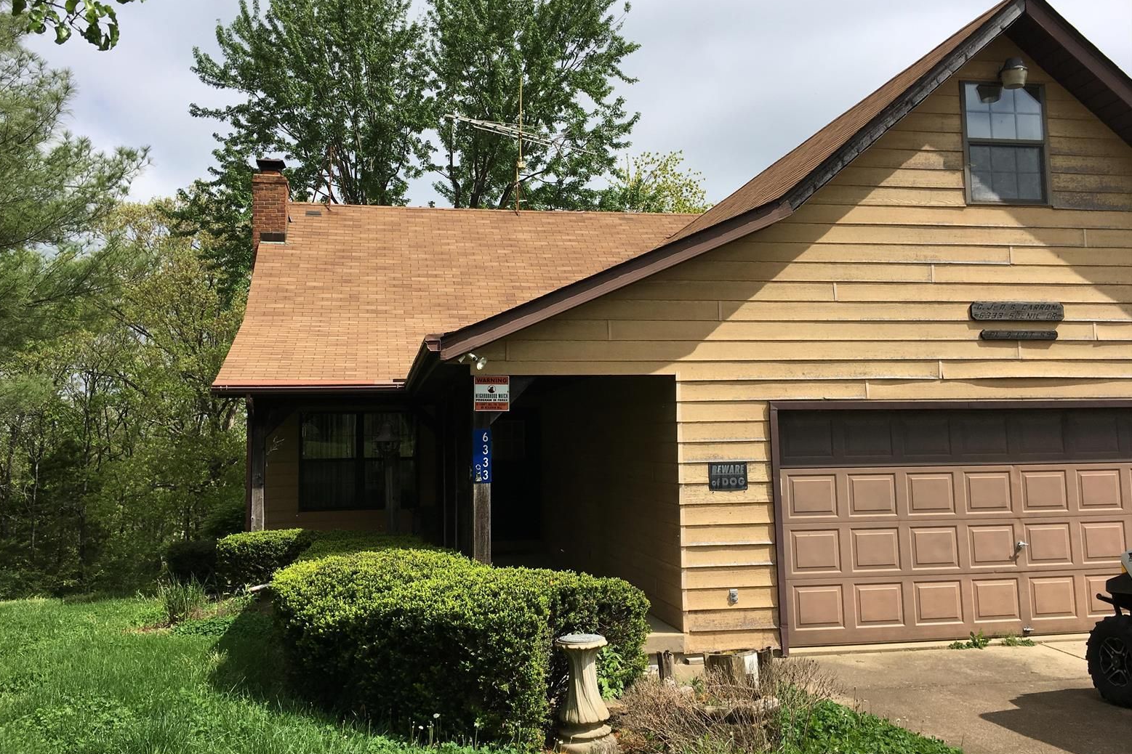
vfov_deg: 42.3
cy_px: 350
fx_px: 975
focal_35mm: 31
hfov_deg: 60.3
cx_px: 552
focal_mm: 4.15
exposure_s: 1/2331
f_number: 2.2
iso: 25
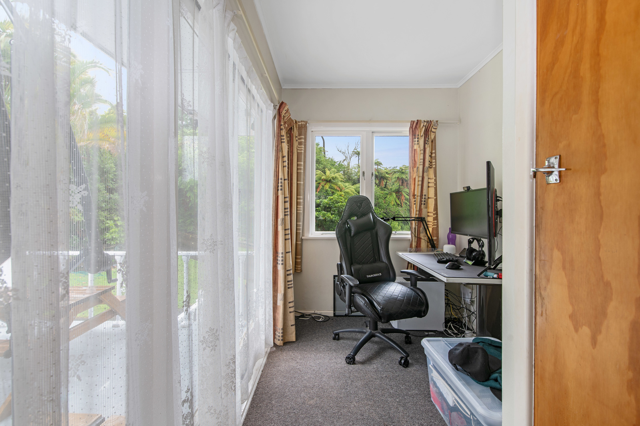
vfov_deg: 77.3
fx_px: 267
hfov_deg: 100.4
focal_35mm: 15
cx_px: 320
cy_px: 213
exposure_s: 1/8
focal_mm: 15
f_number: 7.1
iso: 100
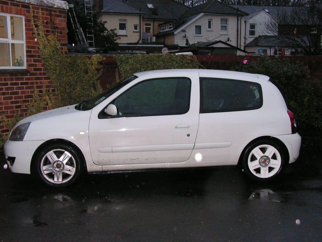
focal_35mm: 48
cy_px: 121
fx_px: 446
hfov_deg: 39.7
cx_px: 161
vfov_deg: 30.3
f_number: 3.2
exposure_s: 1/40
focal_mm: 8.1
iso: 200
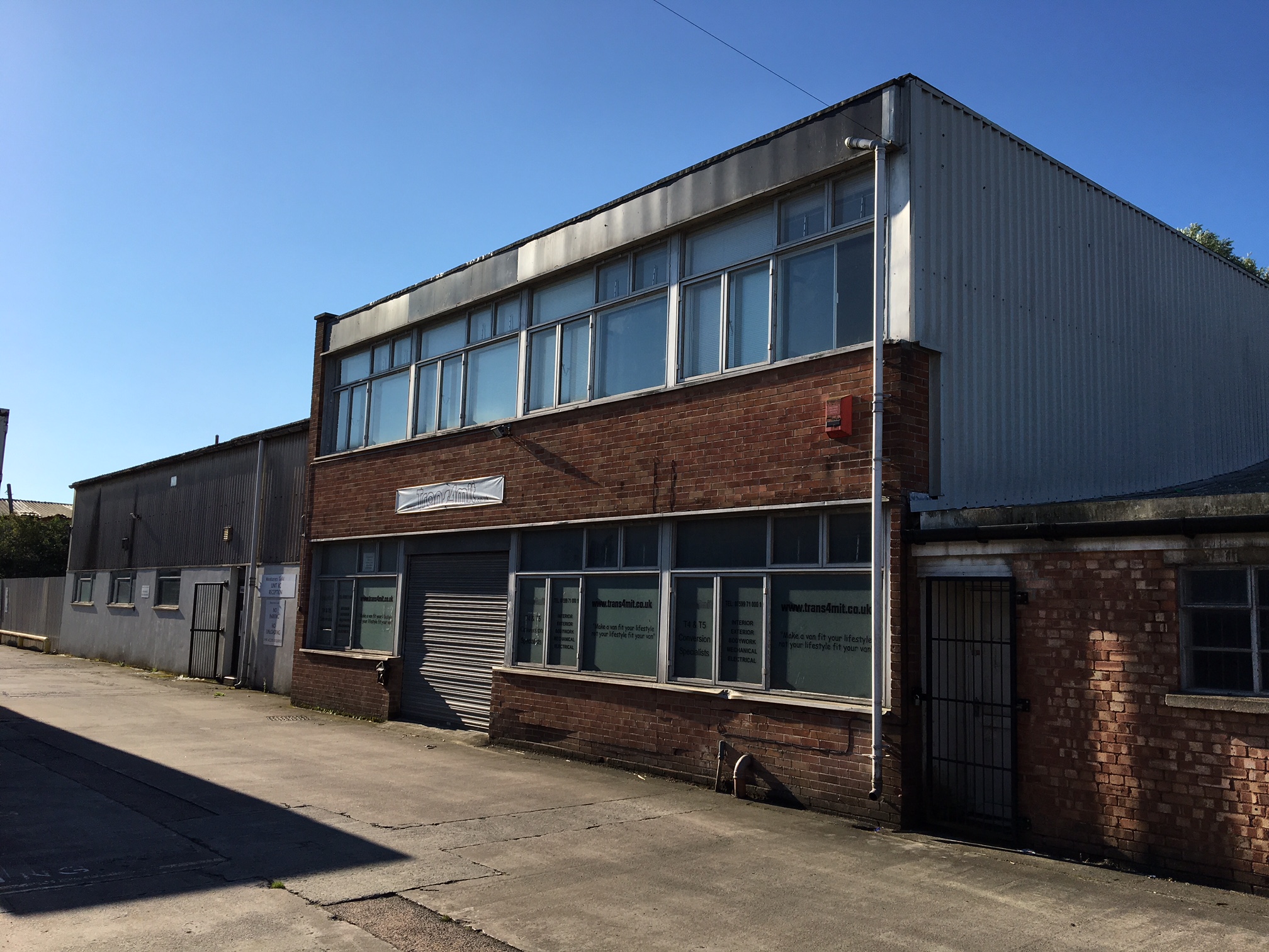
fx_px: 1063
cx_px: 634
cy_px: 476
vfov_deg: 48.2
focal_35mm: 29
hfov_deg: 61.7
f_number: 2.2
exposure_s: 1/1789
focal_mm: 4.15
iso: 25
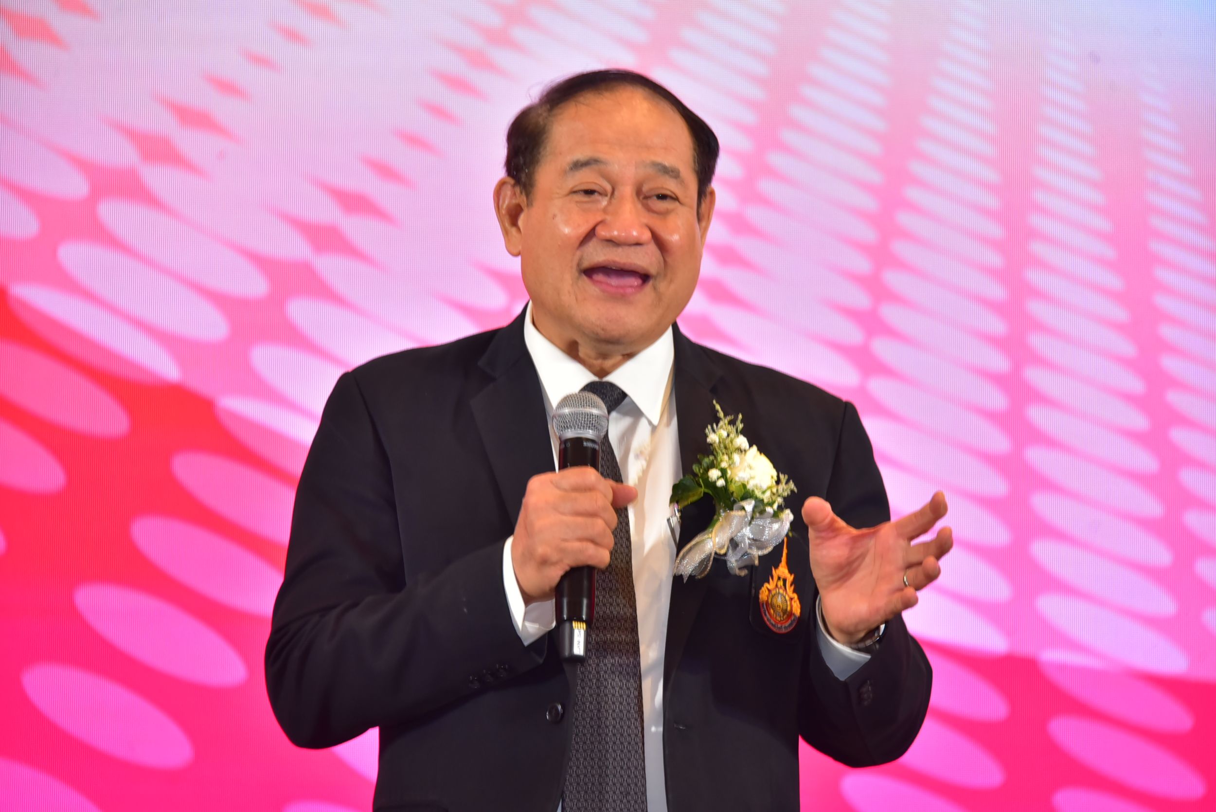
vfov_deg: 7.2
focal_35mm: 190
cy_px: 406
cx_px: 608
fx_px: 6420
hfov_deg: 10.8
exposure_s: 1/100
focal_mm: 190
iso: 1600
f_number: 6.3
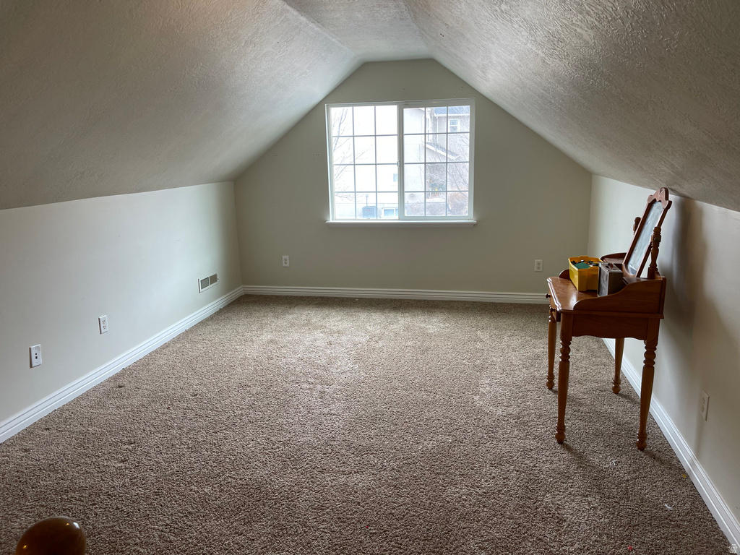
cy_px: 278
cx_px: 370
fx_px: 534
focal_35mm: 25
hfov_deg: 69.4
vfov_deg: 54.9
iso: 64
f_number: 1.6
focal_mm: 5.1
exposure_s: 1/60
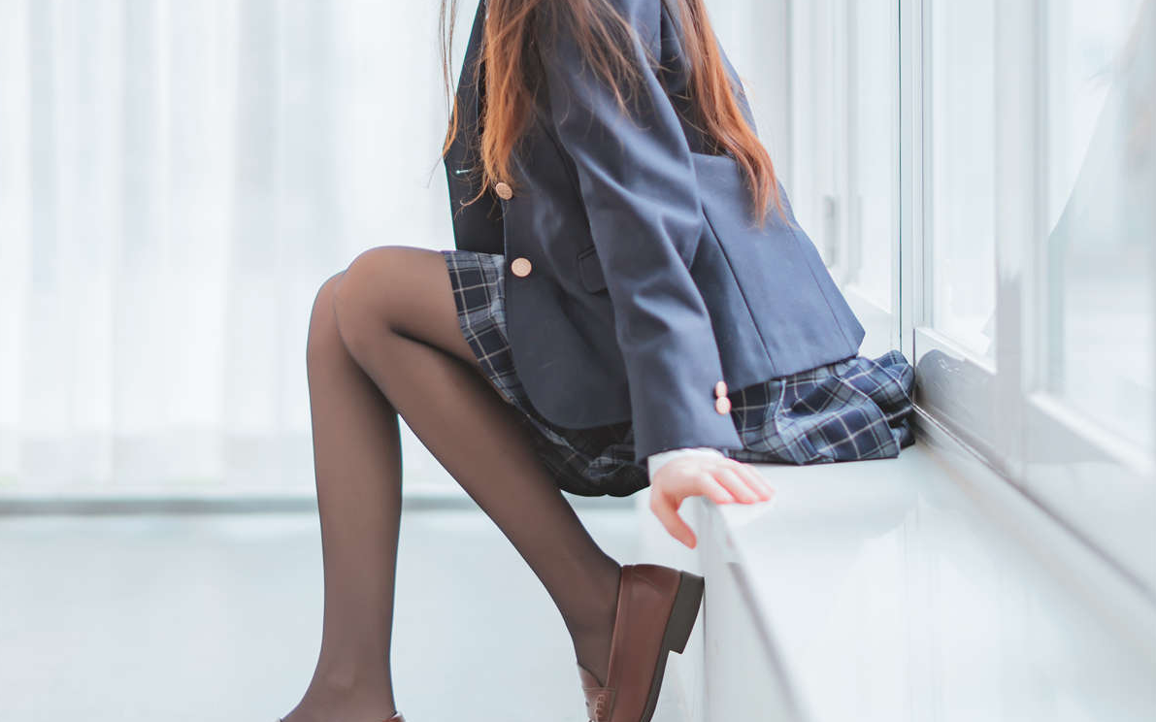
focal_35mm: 77
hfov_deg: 26.8
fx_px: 2426
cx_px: 577
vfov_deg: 16.7
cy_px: 92
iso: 100
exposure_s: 1/400
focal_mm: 50
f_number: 1.4
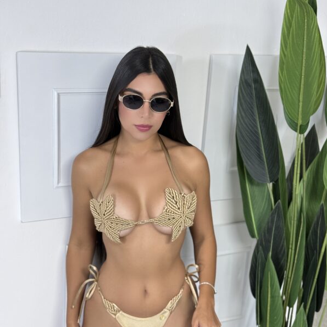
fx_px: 609
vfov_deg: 29.9
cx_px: 164
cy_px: 209
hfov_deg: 30.0
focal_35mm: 57
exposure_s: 1/60
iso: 250
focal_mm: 6.76
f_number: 1.78
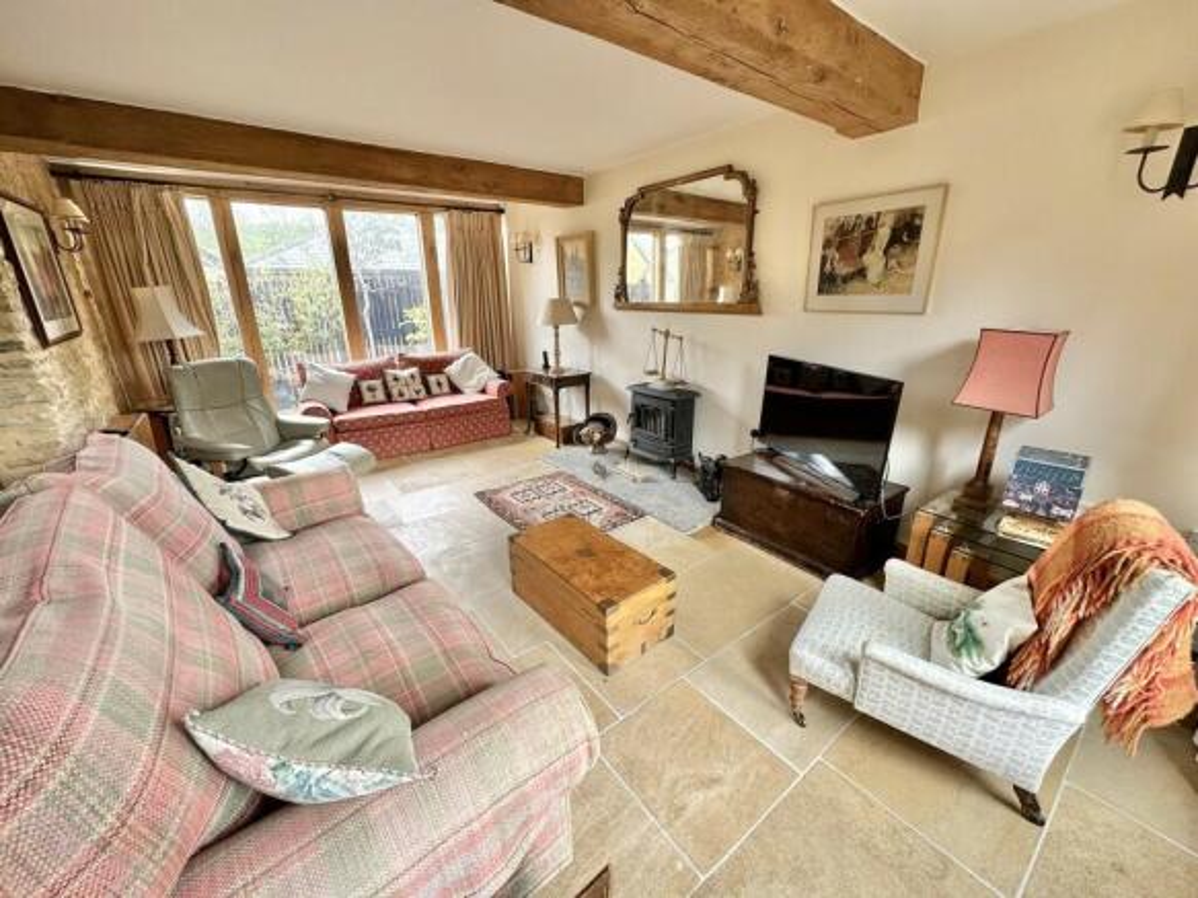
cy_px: 449
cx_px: 599
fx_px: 484
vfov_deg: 85.7
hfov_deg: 102.1
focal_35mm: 14
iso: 80
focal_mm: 2.22
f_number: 2.2
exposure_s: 1/99
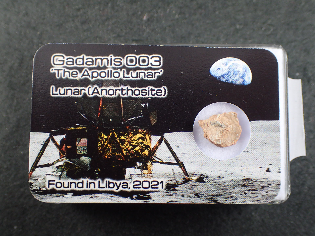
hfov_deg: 46.8
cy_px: 118
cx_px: 158
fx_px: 364
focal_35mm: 40
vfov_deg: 36.0
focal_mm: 7.34
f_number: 2.8
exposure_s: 1/160
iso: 250
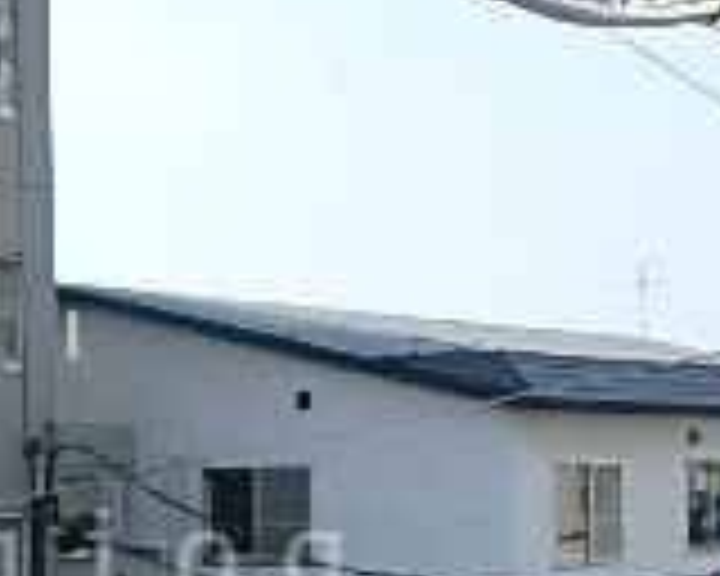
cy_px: 562
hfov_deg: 22.7
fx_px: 1747
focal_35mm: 82
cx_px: 58
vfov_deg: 18.3
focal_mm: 3.7
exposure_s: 1/640
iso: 125
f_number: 3.5
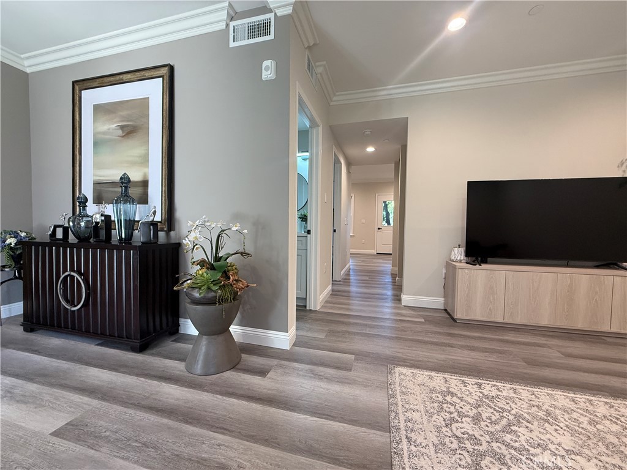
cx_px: 314
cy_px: 235
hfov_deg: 102.1
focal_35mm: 14
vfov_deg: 85.7
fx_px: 254
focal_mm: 2.22
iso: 400
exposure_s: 1/120
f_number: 2.2
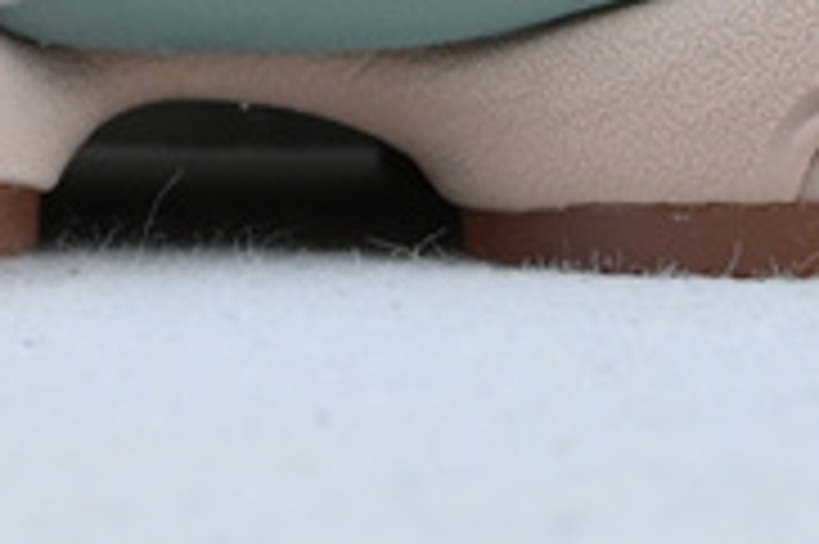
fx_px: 7416
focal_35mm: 326
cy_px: -688
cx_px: -99
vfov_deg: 4.1
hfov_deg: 6.3
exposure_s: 1/50
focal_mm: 33
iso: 100
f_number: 5
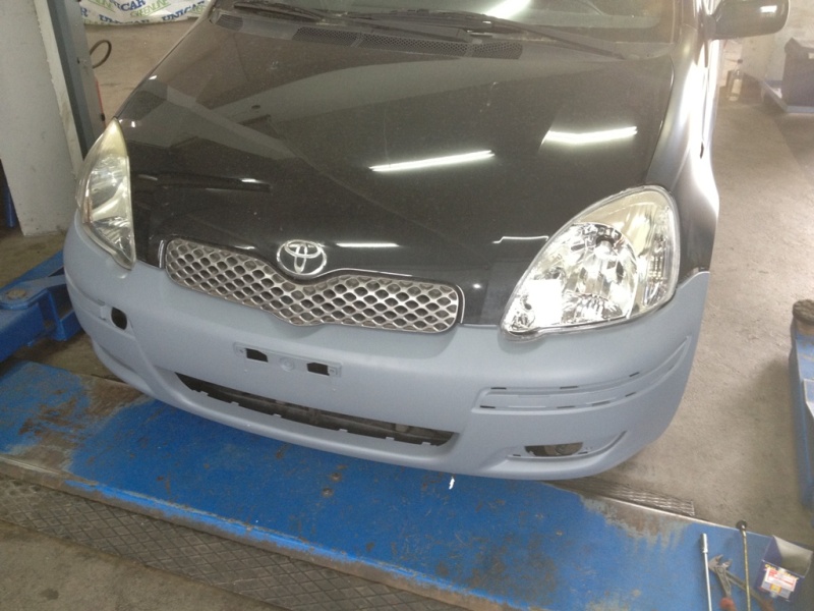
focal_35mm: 35
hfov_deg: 52.6
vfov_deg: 40.7
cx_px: 407
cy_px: 306
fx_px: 823
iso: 125
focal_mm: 4.28
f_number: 2.4
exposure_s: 1/20
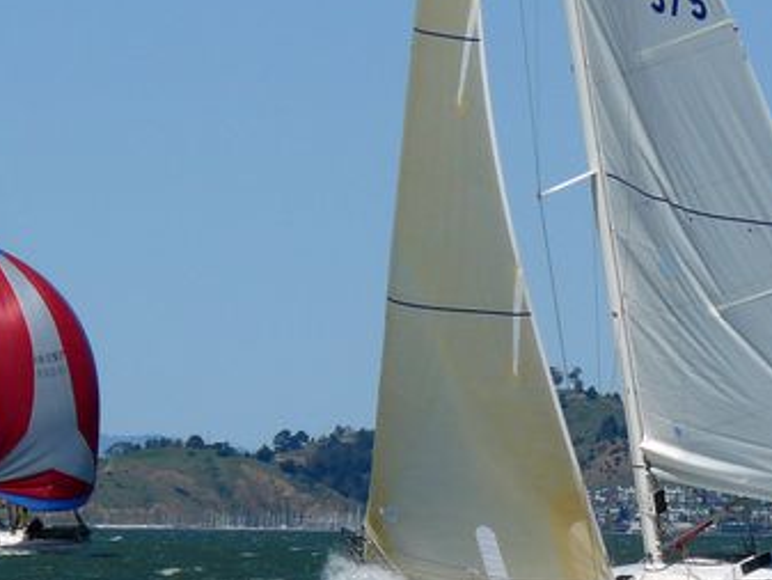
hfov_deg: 3.9
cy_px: 440
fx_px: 11445
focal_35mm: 513
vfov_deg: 2.9
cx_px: 623
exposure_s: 1/1000
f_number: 5.6
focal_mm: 35.9
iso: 100
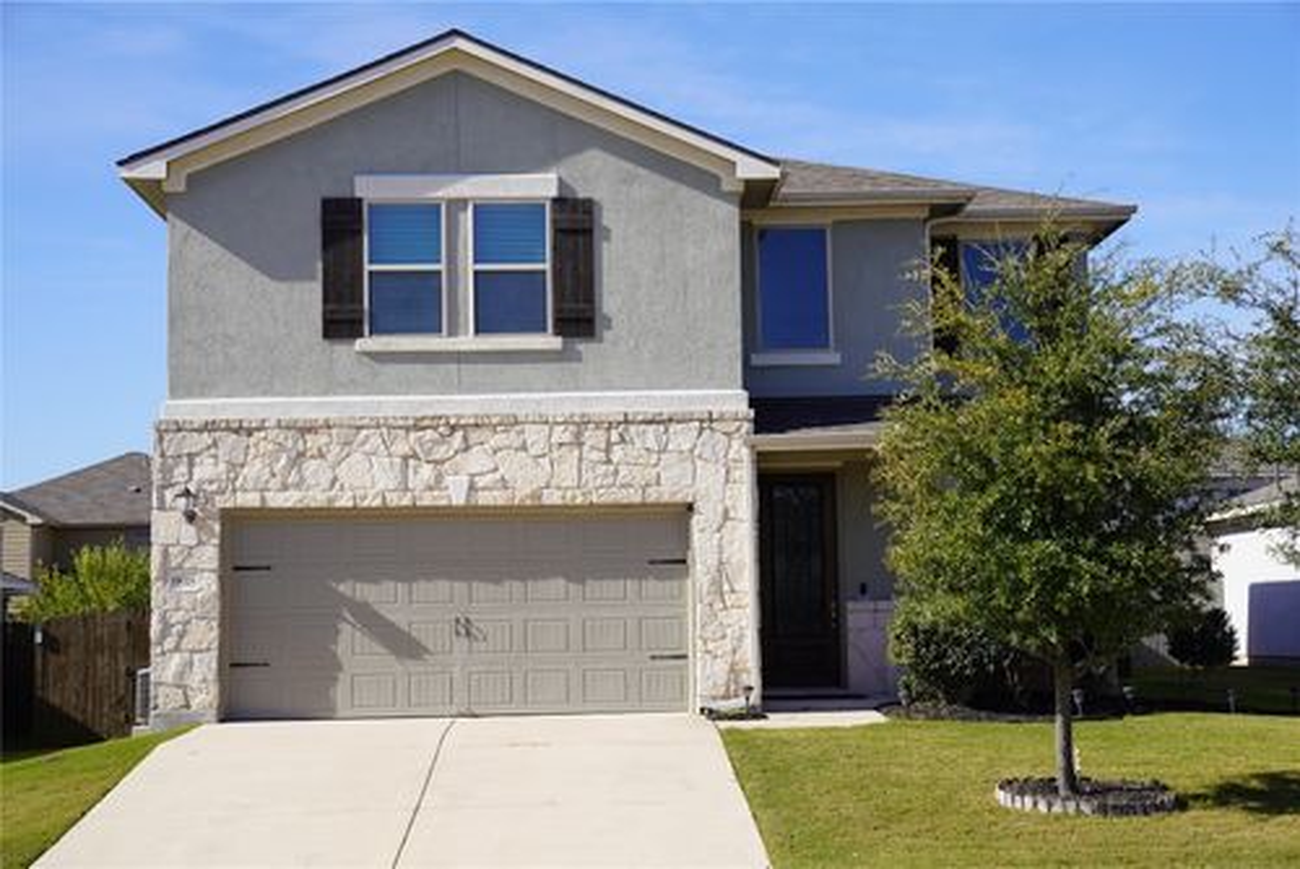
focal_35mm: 58
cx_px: 650
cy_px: 434
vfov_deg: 23.4
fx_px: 2096
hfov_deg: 34.5
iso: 100
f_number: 5
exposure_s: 1/500
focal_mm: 58
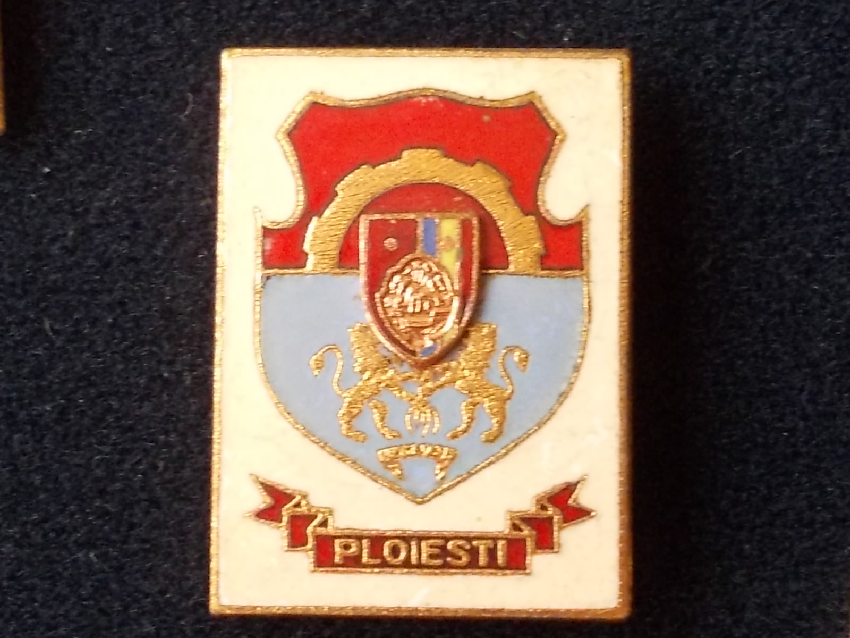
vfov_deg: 33.6
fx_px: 1056
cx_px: 425
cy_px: 319
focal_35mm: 43
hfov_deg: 43.9
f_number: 3.3
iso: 200
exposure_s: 1/50
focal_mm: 6.1
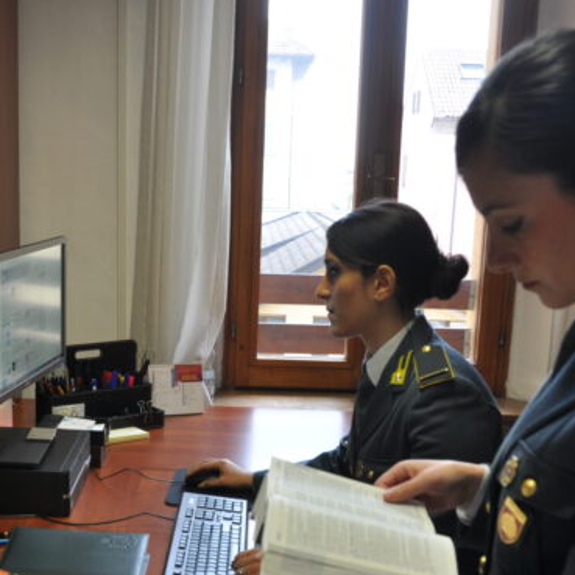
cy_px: 388
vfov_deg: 31.9
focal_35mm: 53
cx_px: 187
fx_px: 996
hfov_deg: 31.9
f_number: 5.6
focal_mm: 20
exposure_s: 1/30
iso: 250
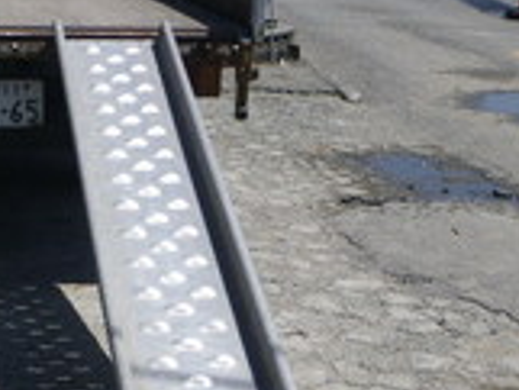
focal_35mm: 87
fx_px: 1305
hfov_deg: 21.5
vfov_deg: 16.8
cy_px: 337
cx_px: -35
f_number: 4.2
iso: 64
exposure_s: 1/640
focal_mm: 5
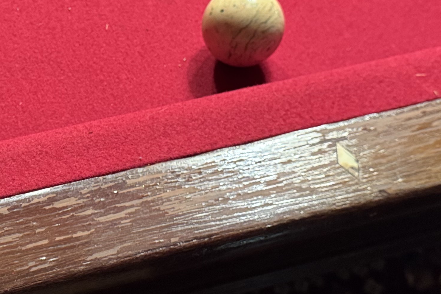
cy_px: 129
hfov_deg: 28.9
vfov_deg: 20.0
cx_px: 83
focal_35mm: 68
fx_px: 833
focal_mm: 6.76
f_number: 1.78
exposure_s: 1/40
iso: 640
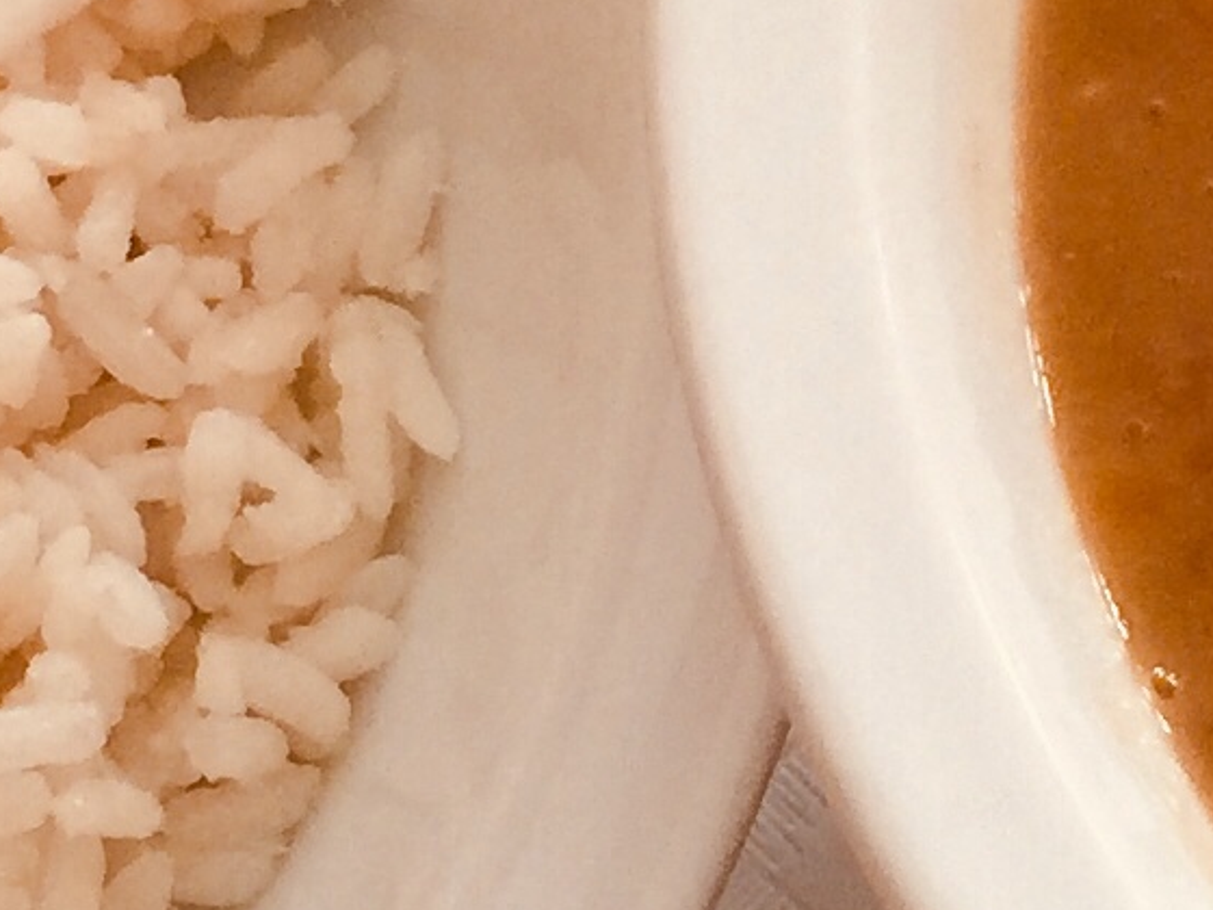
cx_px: 507
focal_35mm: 169
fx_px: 5922
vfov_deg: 8.7
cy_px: 2
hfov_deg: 11.7
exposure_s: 1/17
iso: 64
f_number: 2.2
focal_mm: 4.15
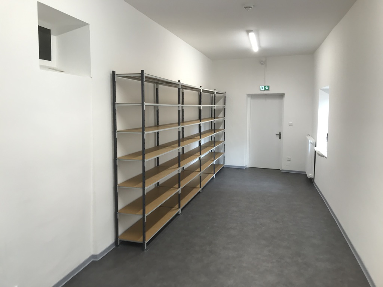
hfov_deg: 63.4
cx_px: 192
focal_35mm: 28
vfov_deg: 49.7
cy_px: 144
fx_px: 310
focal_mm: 3.99
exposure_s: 1/50
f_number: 1.8
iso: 25
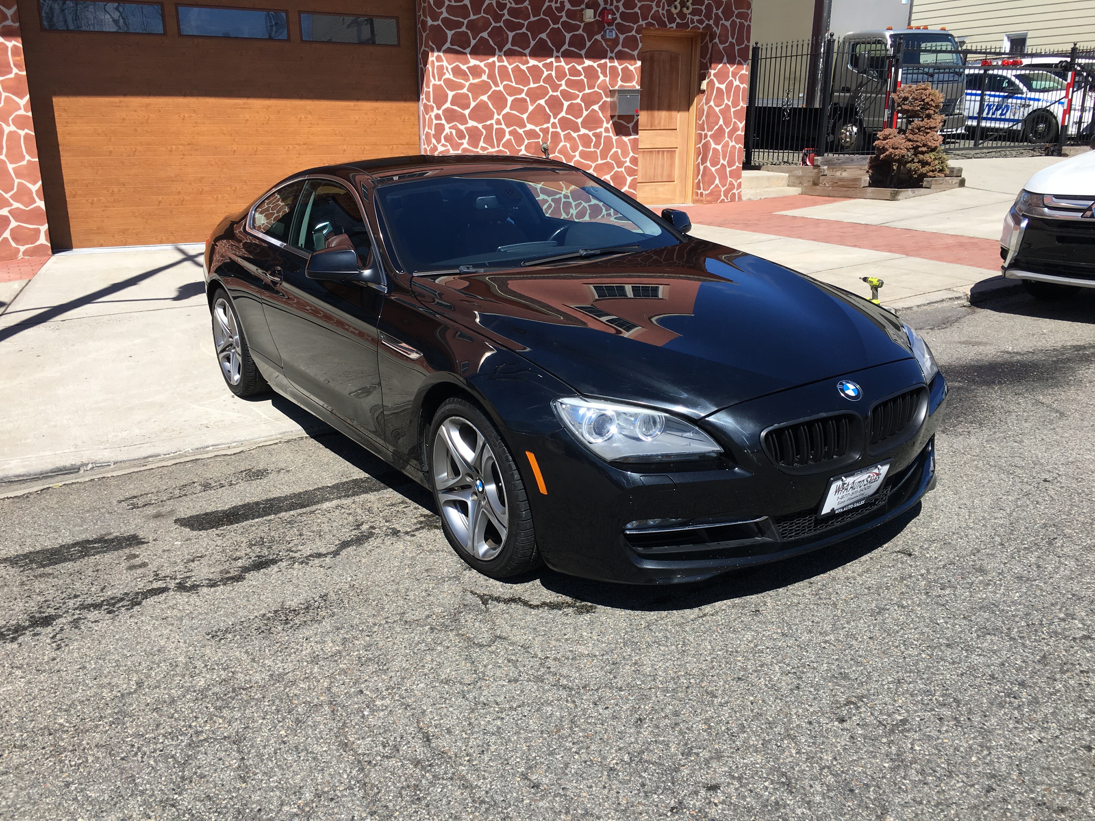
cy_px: 410
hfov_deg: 61.7
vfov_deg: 48.2
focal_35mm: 29
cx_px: 548
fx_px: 917
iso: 25
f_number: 2.2
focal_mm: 4.15
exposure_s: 1/1374
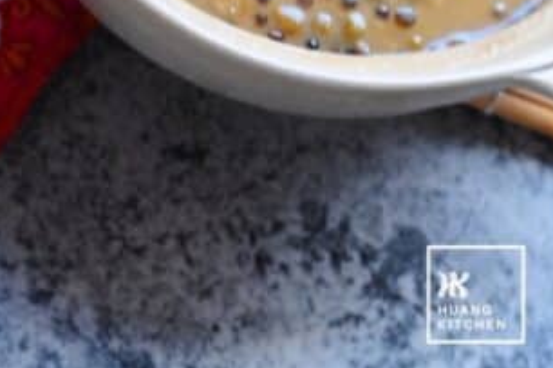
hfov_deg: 13.3
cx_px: -69
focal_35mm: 151
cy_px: -41
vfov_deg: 9.0
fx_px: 2319
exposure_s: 1/15
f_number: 4.8
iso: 160
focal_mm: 44
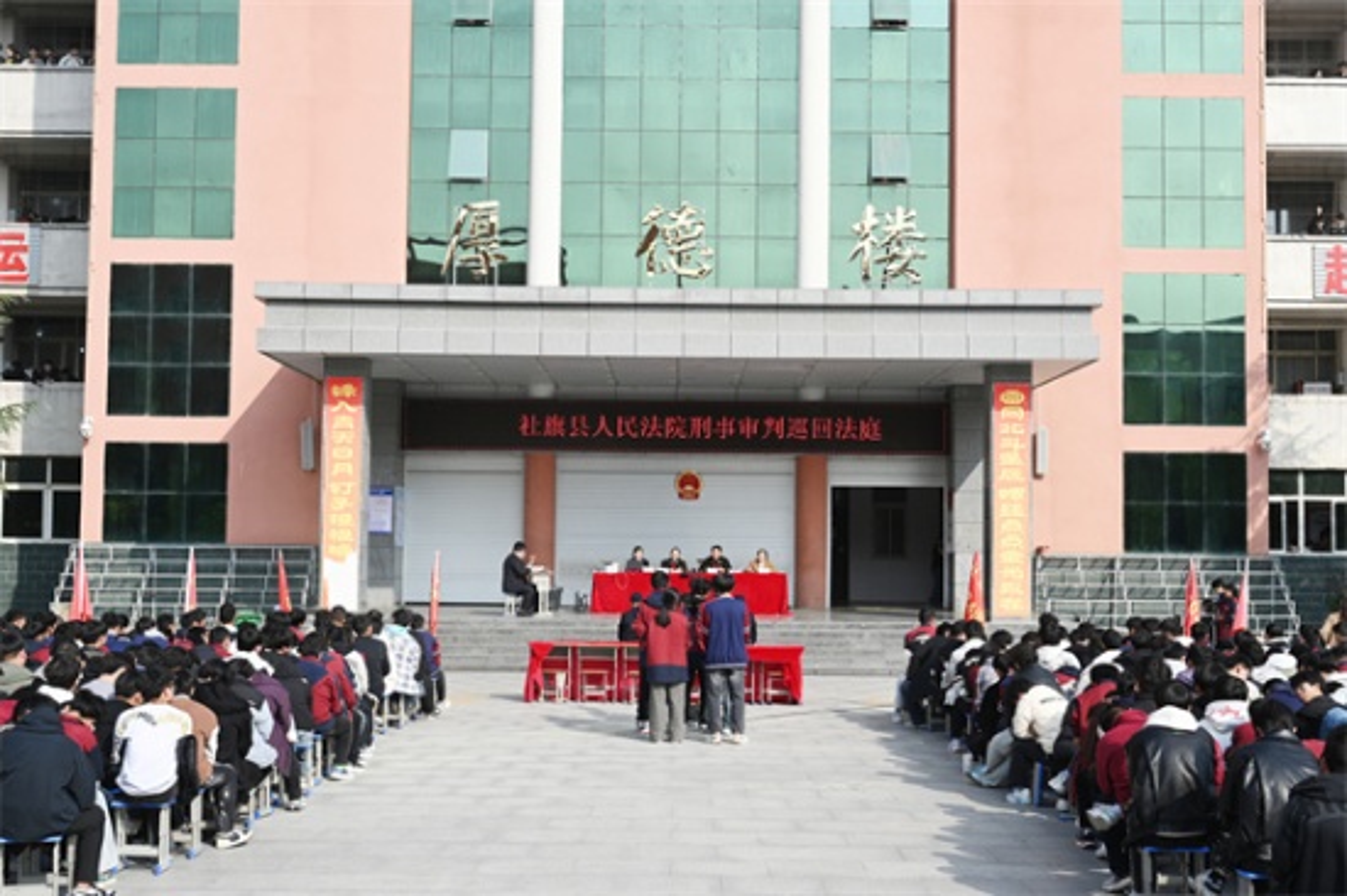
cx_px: 674
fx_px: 1757
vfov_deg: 28.6
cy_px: 448
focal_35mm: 47
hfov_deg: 41.9
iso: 100
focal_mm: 47
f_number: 6.3
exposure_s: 1/400
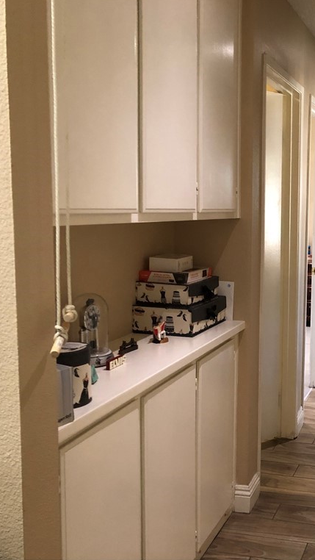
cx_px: 312
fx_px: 608
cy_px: 279
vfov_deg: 49.4
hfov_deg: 27.4
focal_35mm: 41
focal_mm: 4
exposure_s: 1/15
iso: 100
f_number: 1.8
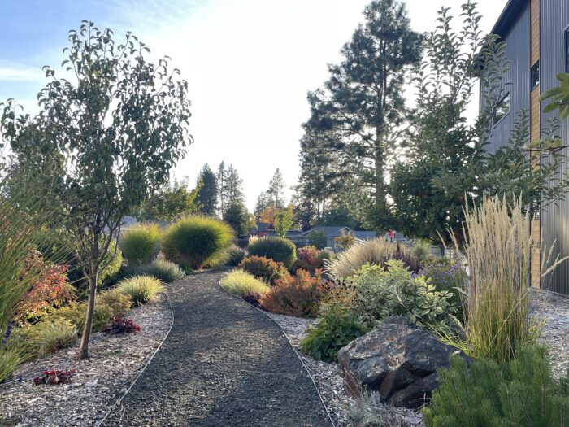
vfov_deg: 53.1
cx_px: 284
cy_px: 214
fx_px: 427
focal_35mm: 26
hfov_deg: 67.3
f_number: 1.6
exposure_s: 1/284
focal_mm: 4.2
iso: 32
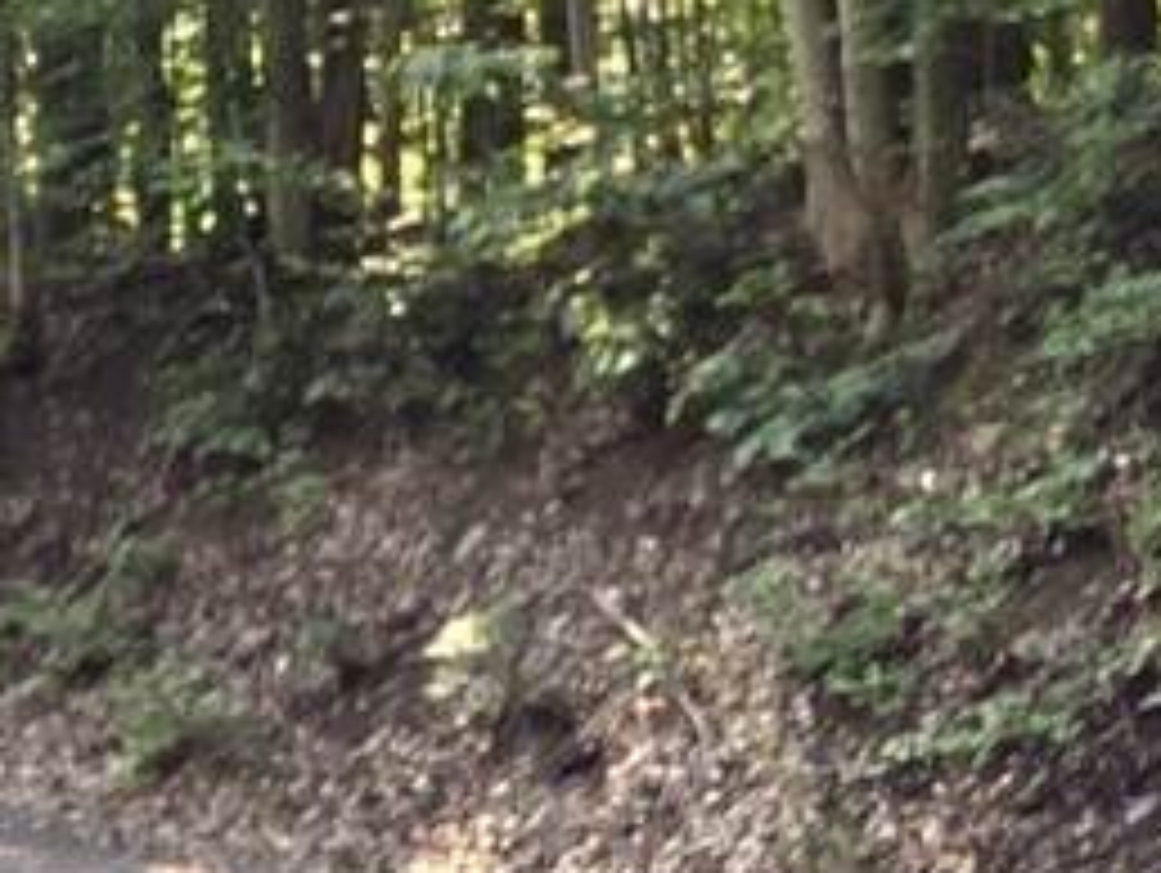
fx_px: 4129
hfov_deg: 15.9
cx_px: 252
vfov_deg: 11.9
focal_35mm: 123
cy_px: -4
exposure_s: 1/120
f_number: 2.4
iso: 50
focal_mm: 3.3
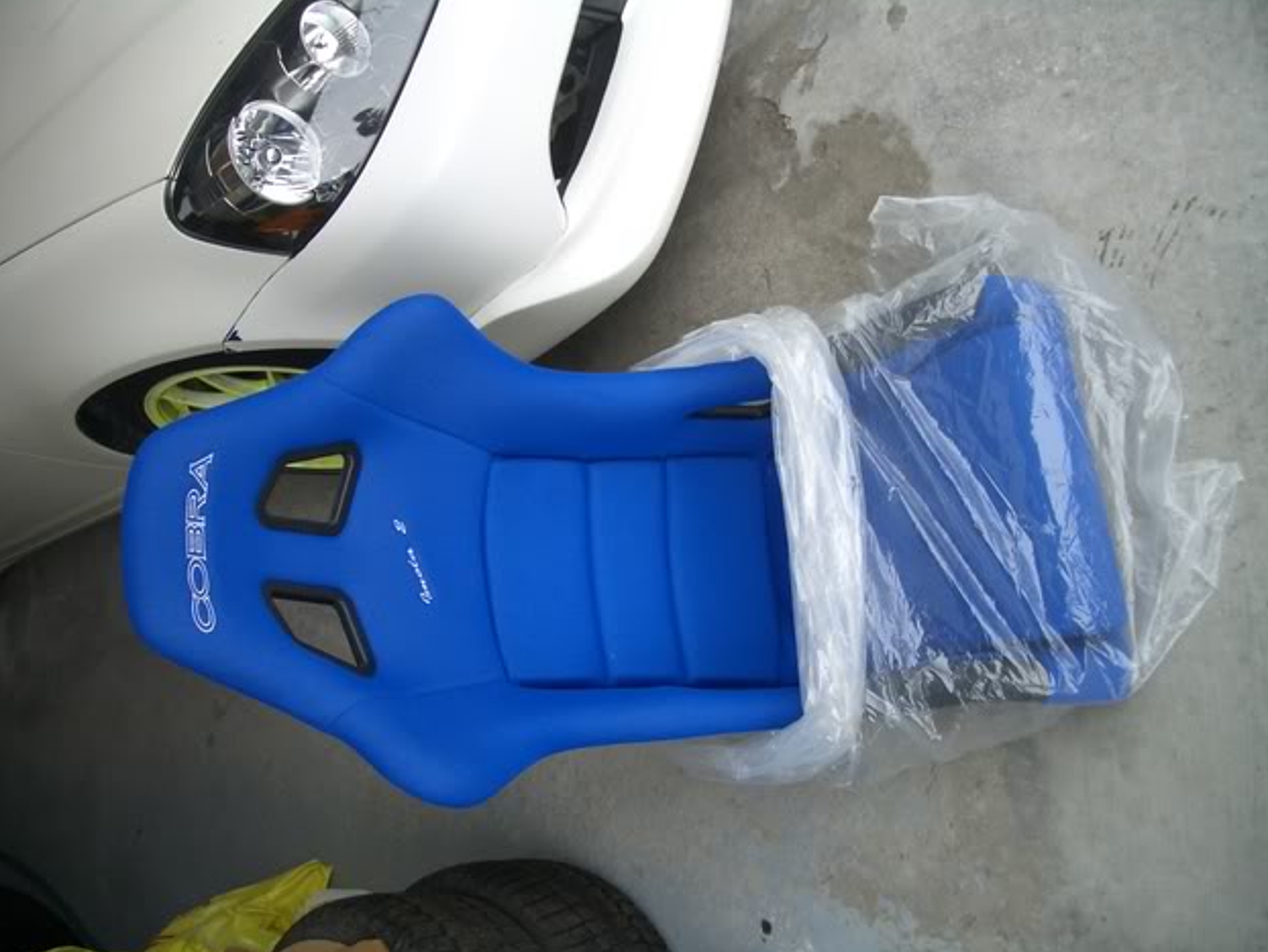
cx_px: 618
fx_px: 1319
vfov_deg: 39.7
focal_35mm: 36
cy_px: 471
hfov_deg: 51.3
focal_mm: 5.8
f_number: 2.6
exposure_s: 1/320
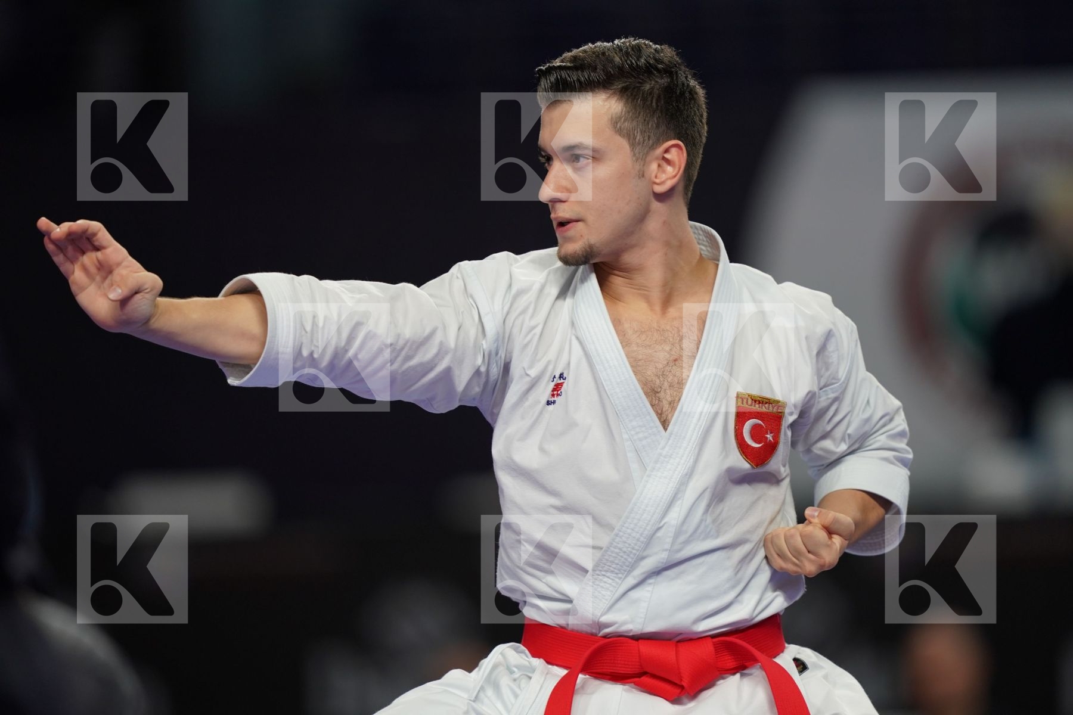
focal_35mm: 400
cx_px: 536
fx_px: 11921
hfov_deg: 5.2
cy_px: 358
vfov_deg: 3.4
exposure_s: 1/500
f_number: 2.8
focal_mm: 400
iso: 800
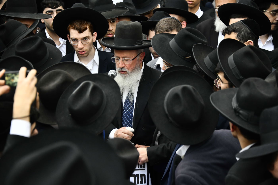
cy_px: 92
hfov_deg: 16.8
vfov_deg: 11.2
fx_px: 942
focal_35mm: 122
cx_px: 139
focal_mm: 122
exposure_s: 1/320
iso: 1250
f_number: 5.6
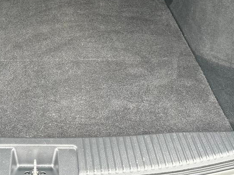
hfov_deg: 32.9
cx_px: 29
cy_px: 1
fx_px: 378
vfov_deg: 24.9
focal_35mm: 56
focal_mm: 6.76
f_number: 1.78
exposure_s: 1/121
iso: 125
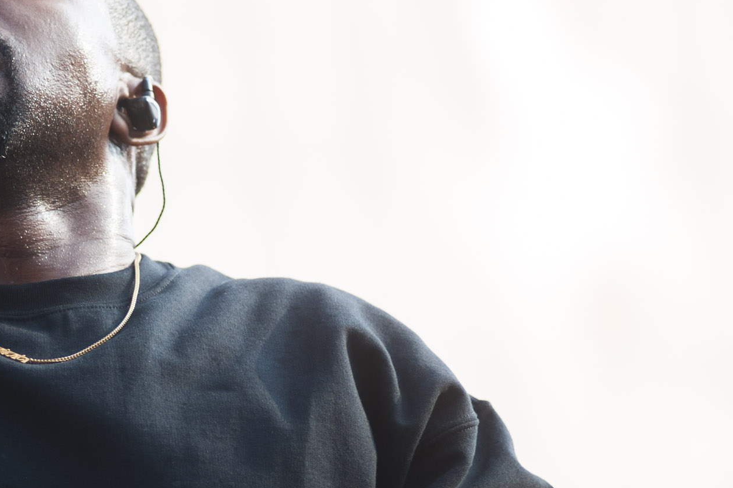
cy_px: 250
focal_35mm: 431
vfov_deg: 3.2
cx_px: 216
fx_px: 8771
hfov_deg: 4.8
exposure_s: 1/800
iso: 100
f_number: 10
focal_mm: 180
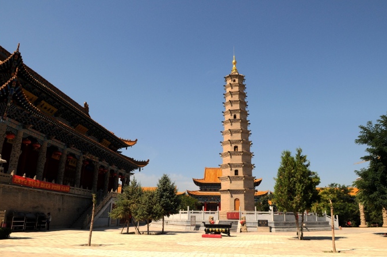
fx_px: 285
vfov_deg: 48.6
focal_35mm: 27
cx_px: 194
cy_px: 124
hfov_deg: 68.4
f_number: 10
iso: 200
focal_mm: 17
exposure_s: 1/400
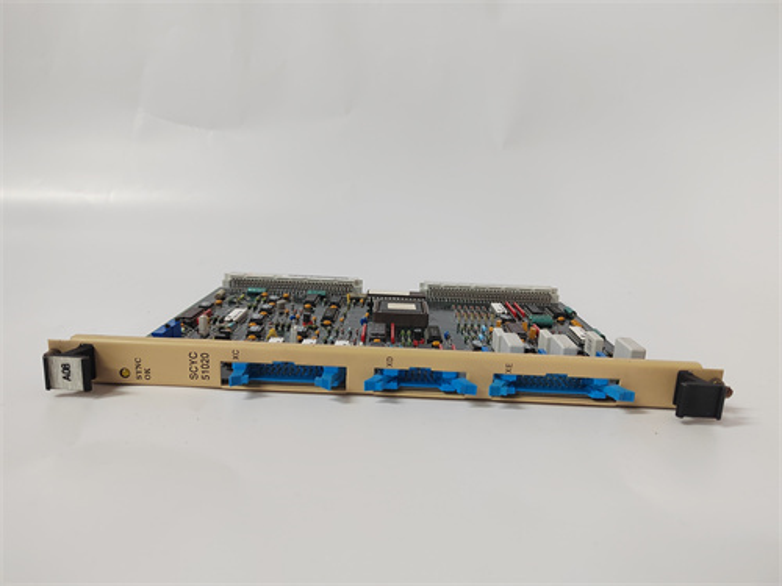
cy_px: 293
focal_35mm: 23
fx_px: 520
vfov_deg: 58.9
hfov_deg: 73.9
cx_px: 391
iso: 2309
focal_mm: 5.52
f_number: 1.9
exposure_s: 1/100
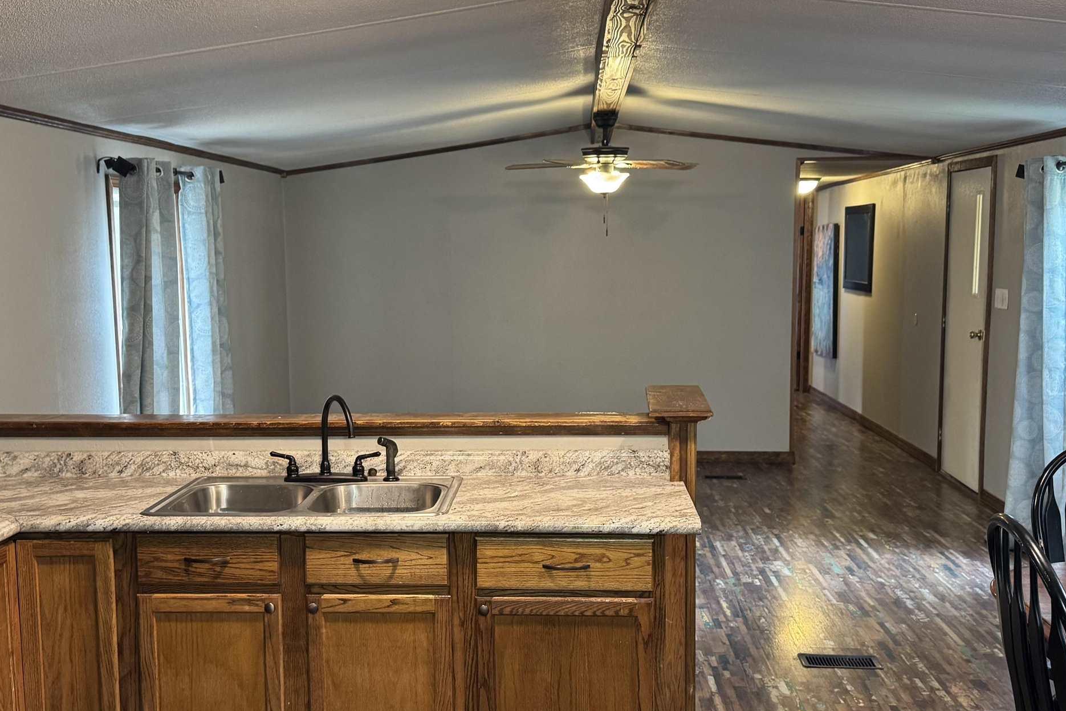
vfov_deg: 32.6
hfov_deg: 47.3
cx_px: 470
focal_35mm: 41
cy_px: 397
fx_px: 1214
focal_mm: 6.76
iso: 250
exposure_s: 1/60
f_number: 1.78
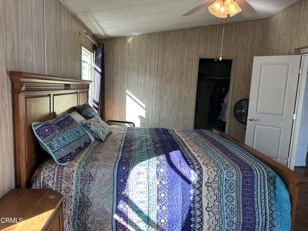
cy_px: 116
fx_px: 214
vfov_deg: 56.8
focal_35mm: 24
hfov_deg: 71.6
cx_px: 154
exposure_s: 1/120
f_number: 1.78
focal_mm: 6.86
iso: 100
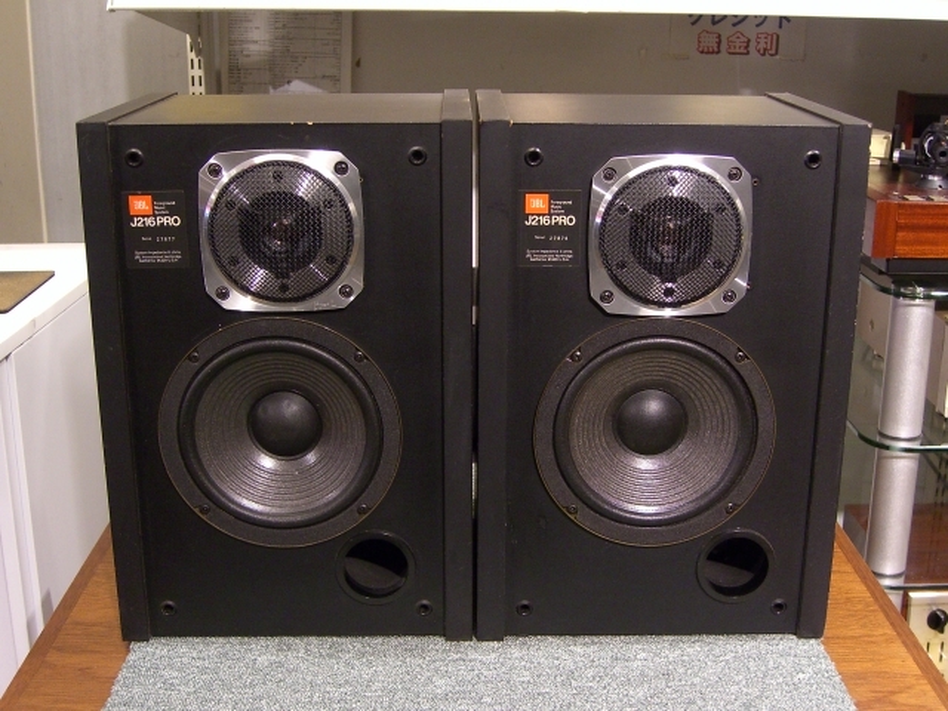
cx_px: 474
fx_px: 1260
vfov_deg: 31.5
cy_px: 356
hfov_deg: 41.2
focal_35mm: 46
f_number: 3.1
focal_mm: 9.5
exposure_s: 1/20
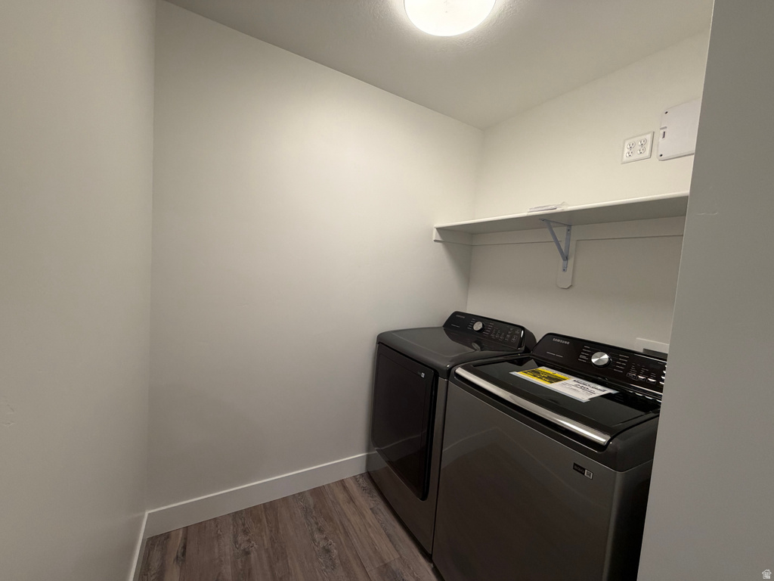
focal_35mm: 14
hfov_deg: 102.1
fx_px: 313
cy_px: 290
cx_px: 387
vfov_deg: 85.7
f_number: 2.2
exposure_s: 1/120
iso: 250
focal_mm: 2.22
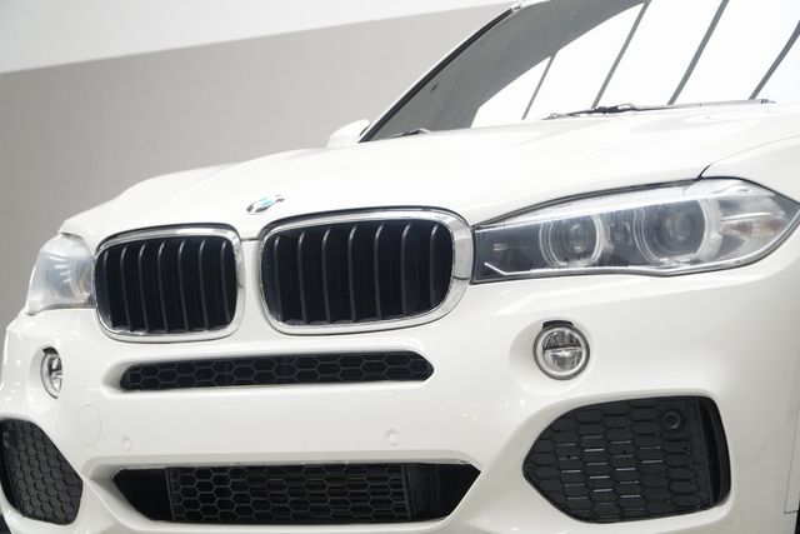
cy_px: 267
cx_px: 400
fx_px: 2434
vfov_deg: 12.5
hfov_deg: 18.7
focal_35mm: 110
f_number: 5.6
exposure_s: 1/50
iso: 800
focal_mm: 73
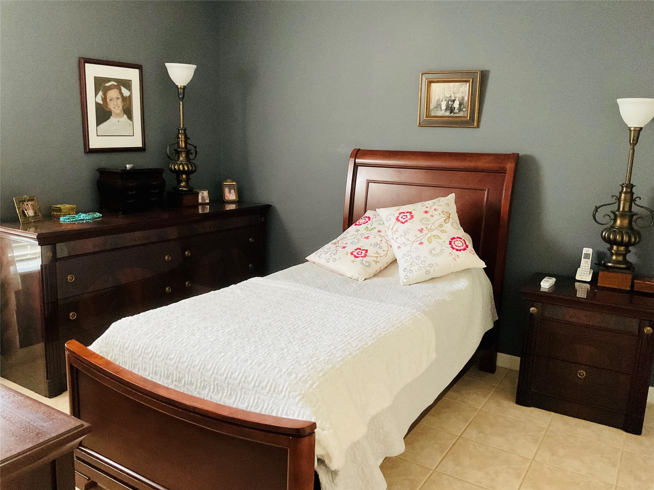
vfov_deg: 48.2
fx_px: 548
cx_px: 327
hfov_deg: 61.7
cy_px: 245
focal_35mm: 29
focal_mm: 3
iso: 400
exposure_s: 1/30
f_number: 1.8
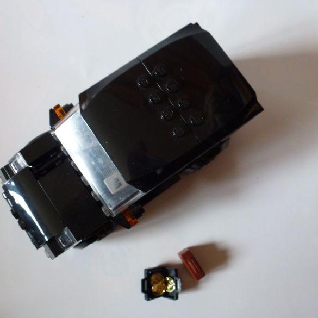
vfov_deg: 55.6
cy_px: 156
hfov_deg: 55.6
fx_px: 301
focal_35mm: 29
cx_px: 148
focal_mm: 4.3
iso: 200
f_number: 3.3
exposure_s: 1/6
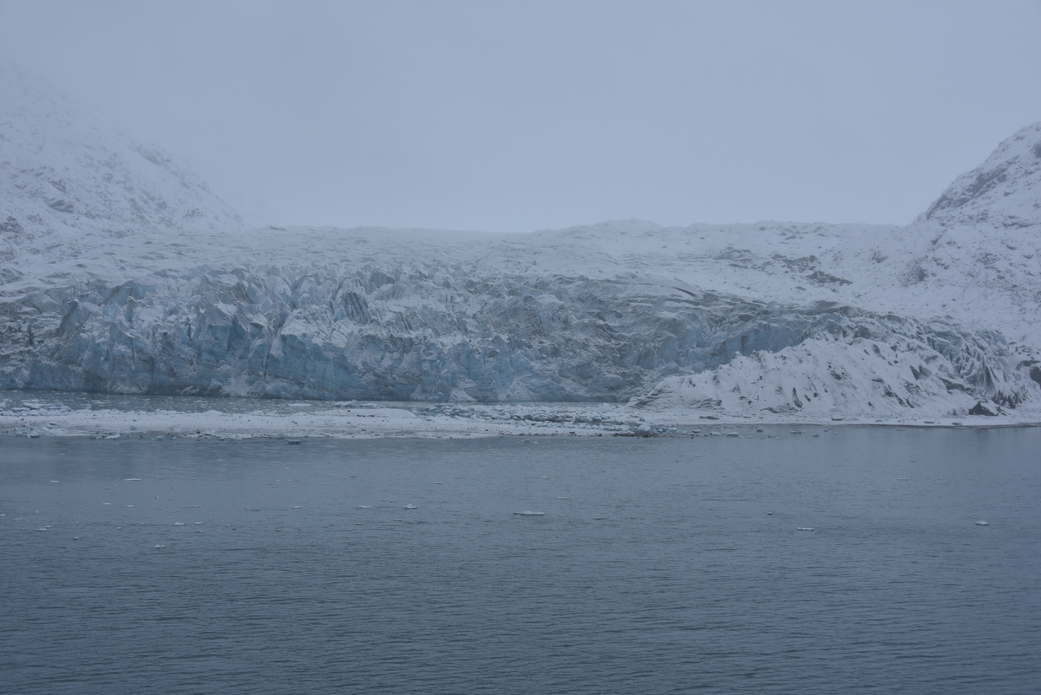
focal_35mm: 57
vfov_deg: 23.8
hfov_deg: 35.0
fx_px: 1649
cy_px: 347
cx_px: 513
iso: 100
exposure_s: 1/200
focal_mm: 55
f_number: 7.1
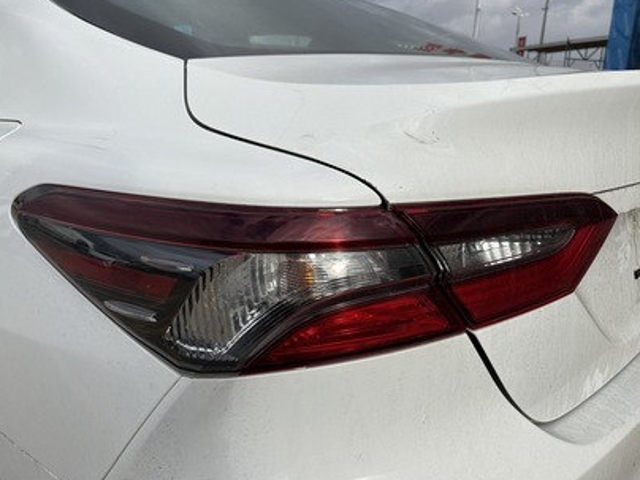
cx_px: 315
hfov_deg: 65.3
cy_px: 242
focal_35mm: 27
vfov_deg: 51.4
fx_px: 499
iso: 50
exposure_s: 1/4082
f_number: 1.6
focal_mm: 5.96
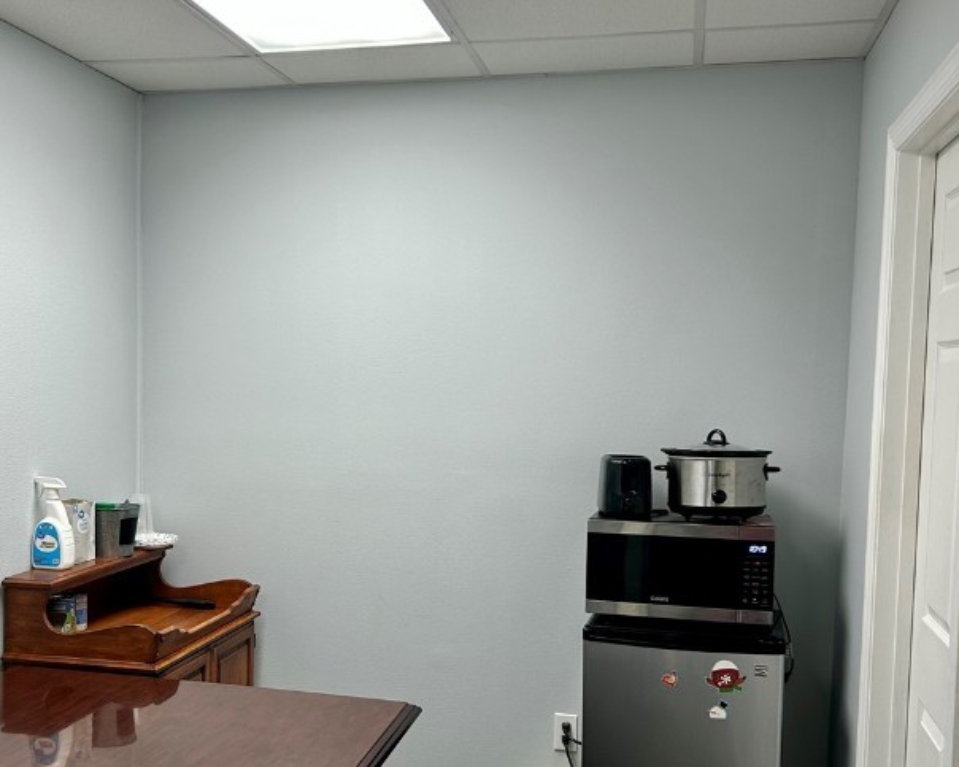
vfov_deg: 34.8
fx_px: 1220
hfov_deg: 42.6
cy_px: 454
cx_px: 356
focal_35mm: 43
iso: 64
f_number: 1.5
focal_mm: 5.7
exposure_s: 1/120
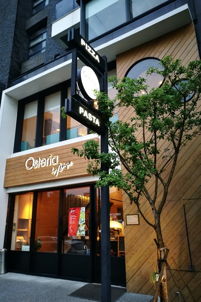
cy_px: 150
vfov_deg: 63.6
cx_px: 86
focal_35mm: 29
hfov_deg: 44.9
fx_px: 243
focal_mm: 4.5
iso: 200
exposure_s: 1/30
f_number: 2.2
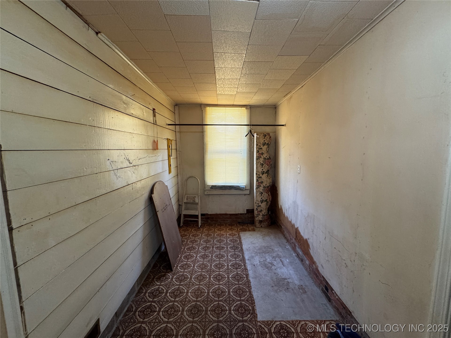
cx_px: 226
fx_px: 182
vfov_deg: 85.7
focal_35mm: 14
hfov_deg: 102.1
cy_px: 169
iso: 400
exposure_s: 1/60
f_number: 2.2
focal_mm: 2.22
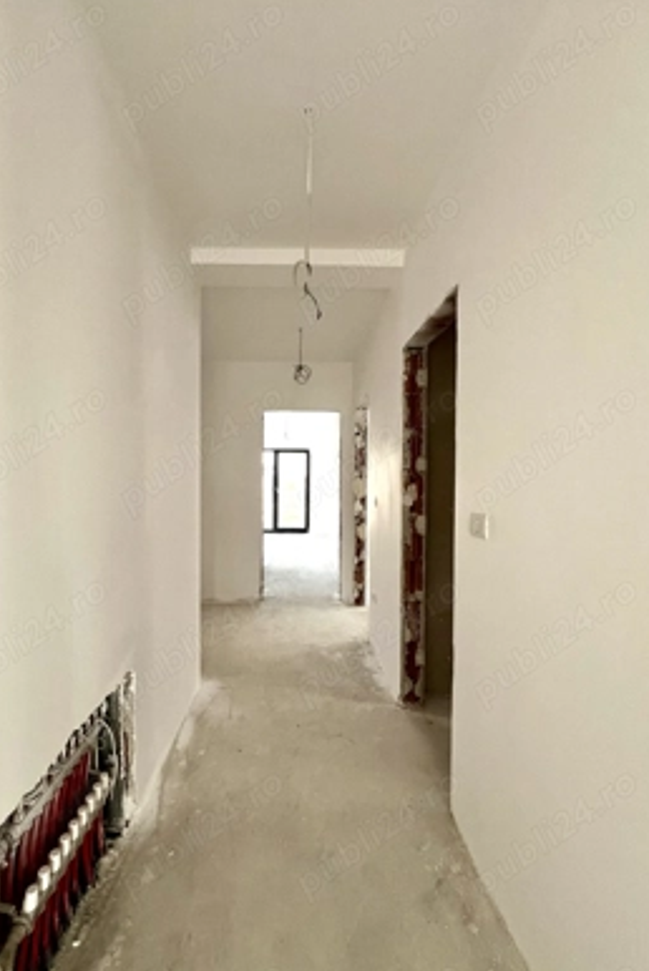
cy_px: 491
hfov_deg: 81.0
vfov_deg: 104.2
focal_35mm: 14
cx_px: 289
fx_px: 378
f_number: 1.8
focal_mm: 1.57
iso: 160
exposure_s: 1/99
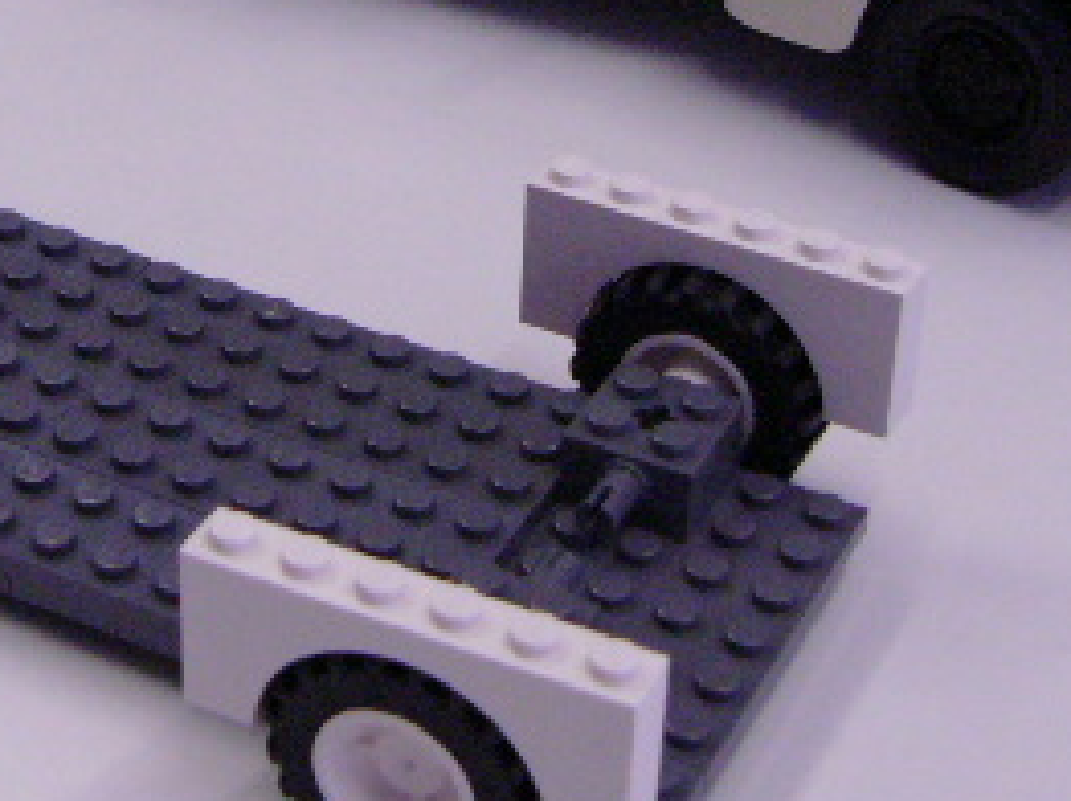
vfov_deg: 16.5
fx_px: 2720
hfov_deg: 22.2
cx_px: 347
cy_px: 41
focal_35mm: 88
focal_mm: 6
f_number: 2.8
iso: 200
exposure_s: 1/50
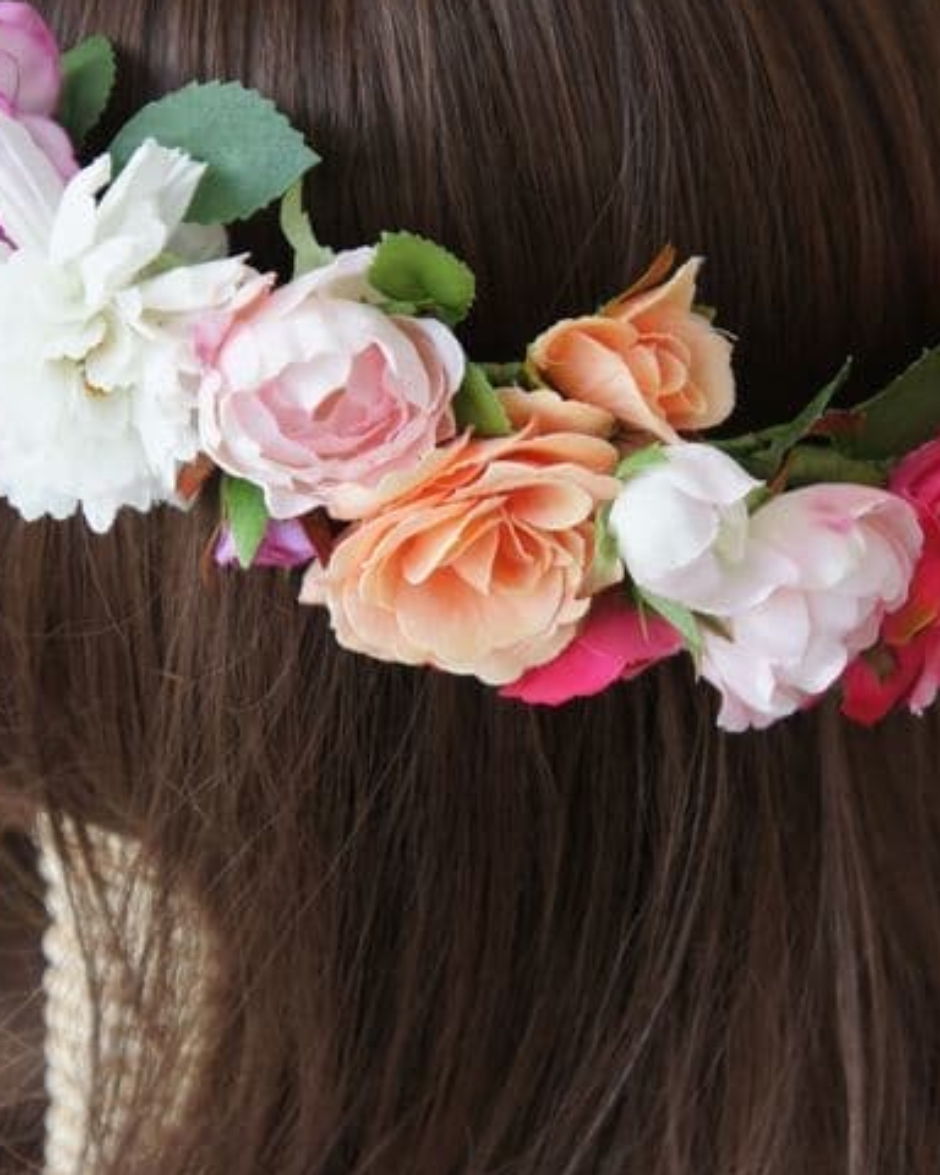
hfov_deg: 12.2
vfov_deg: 15.3
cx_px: 311
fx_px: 4381
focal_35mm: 126
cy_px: 568
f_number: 5
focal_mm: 43
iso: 200
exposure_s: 1/80
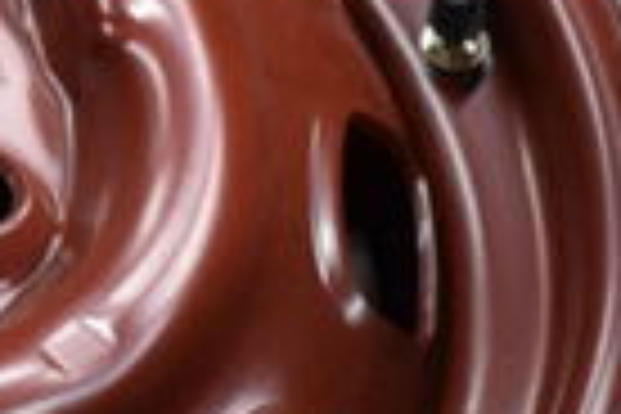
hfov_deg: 6.9
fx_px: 4807
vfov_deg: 4.9
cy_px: -369
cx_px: -945
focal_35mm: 279
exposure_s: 1/40
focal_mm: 25
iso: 900
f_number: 4
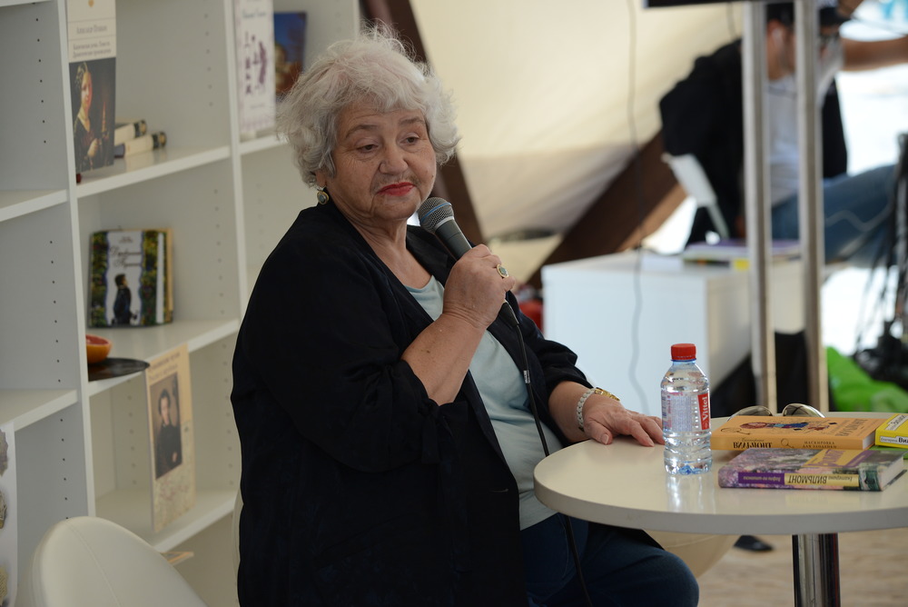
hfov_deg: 17.1
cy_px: 304
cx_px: 454
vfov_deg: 11.4
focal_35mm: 120
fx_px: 3028
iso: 500
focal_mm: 120
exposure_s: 1/800
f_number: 4.5
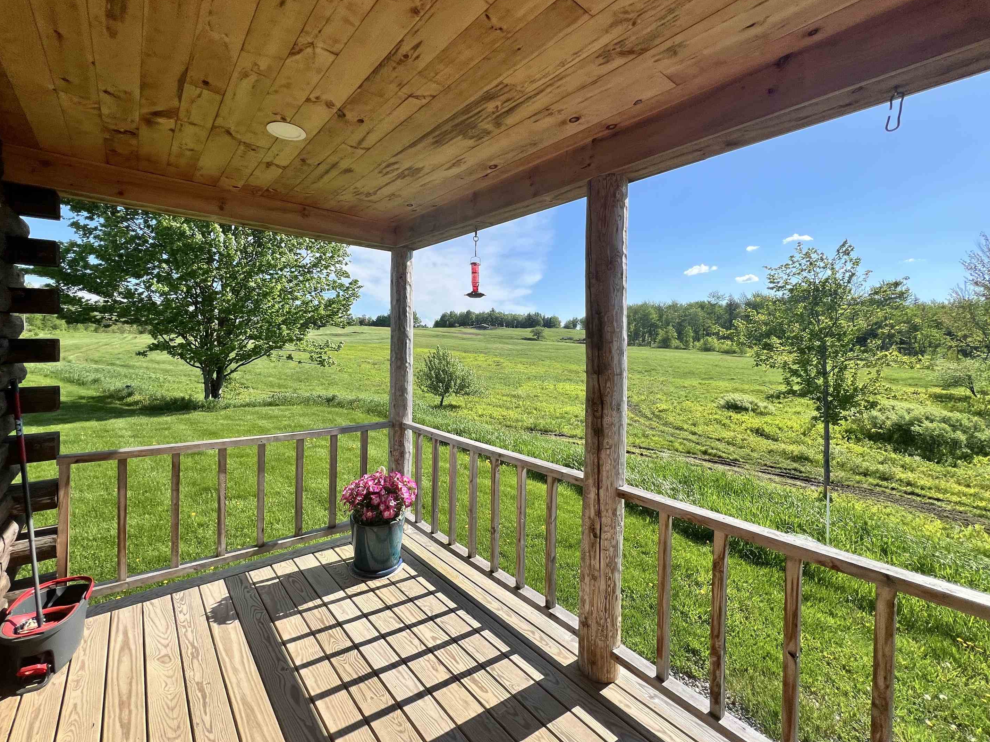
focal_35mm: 14
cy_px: 350
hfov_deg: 102.0
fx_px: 400
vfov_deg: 85.6
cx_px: 481
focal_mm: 1.57
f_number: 1.8
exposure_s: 1/1429
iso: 32
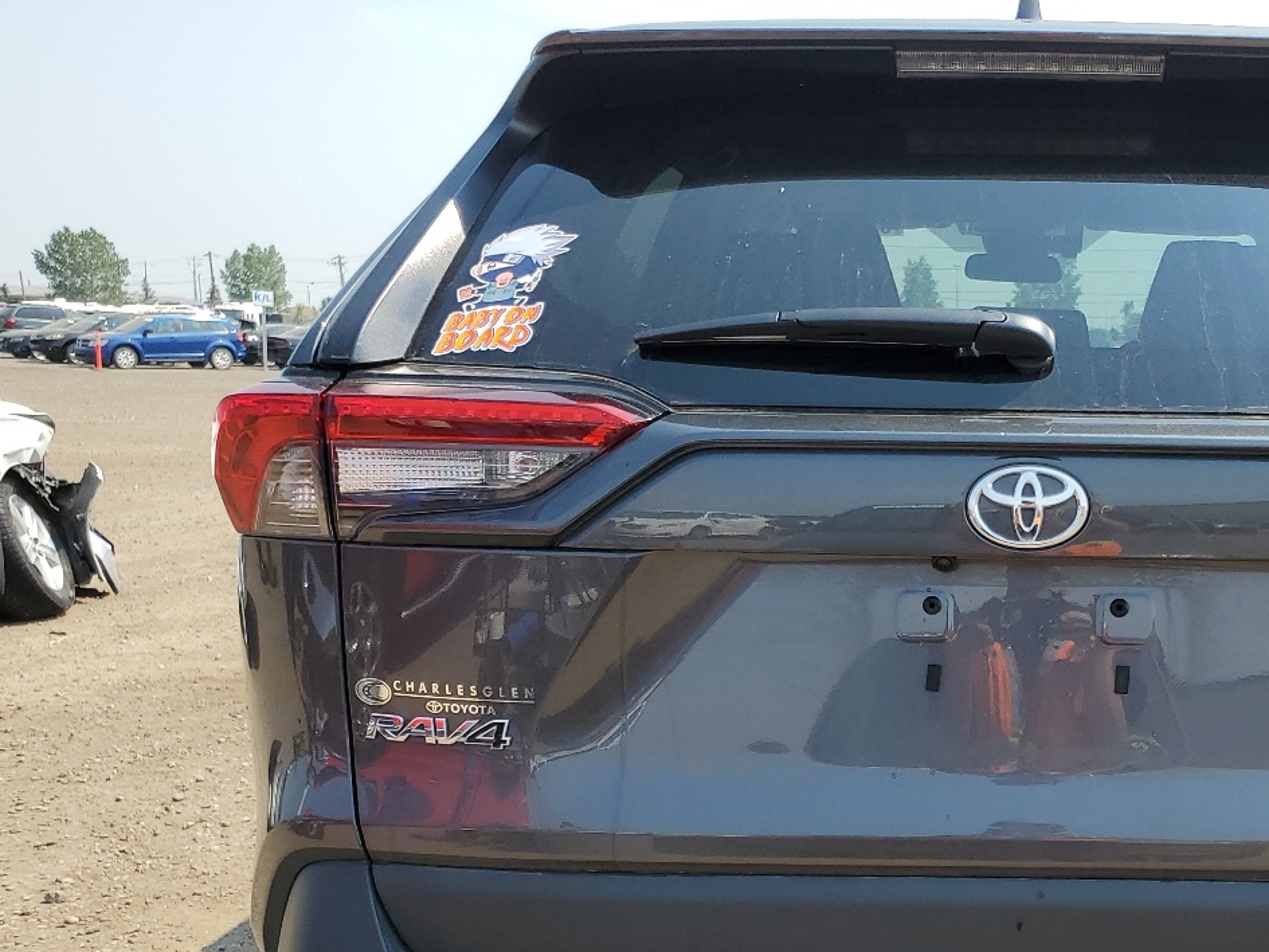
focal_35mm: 44
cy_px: 677
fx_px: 1613
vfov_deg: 32.4
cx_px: 1003
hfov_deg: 41.2
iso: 50
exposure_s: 1/2000
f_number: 1.5
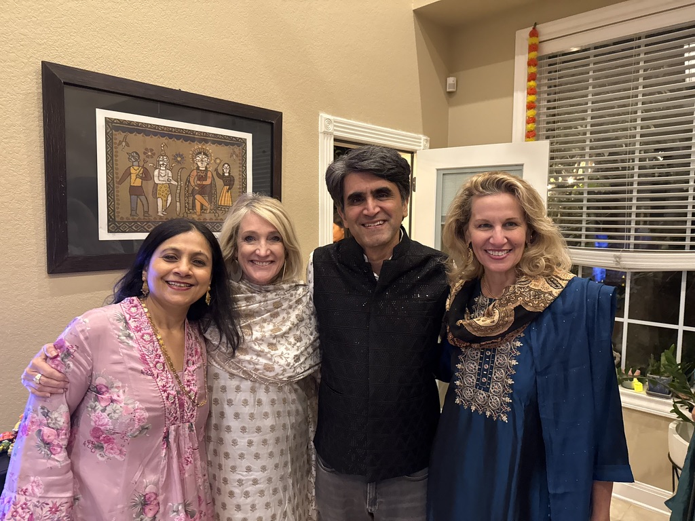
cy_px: 260
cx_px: 348
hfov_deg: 71.6
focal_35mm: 24
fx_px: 482
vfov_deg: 56.8
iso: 1000
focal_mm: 6.76
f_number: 1.78
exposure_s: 1/30
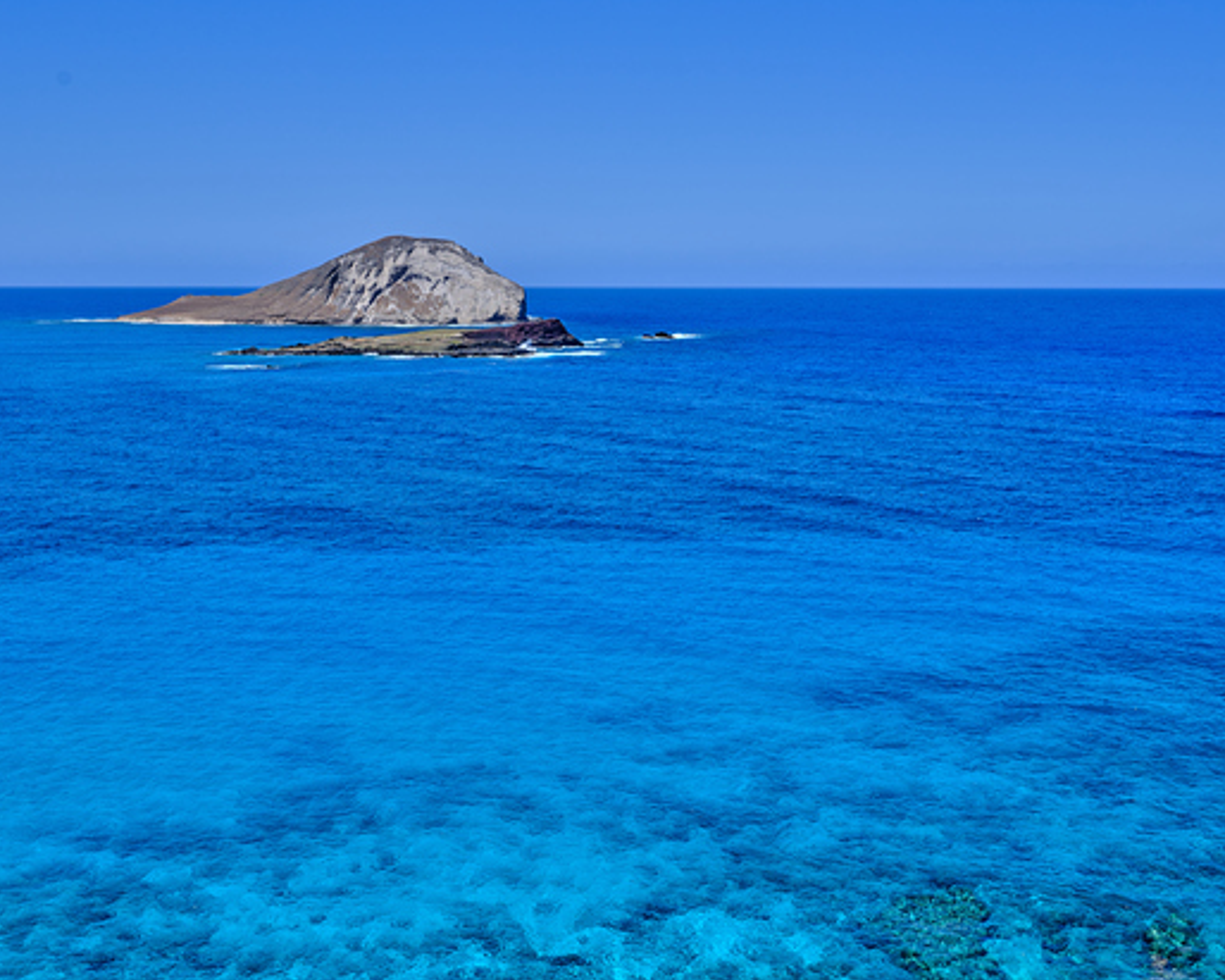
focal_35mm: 41
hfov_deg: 44.7
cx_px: 679
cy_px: 510
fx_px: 1486
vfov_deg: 36.5
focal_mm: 45
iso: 250
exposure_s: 1/160
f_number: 16
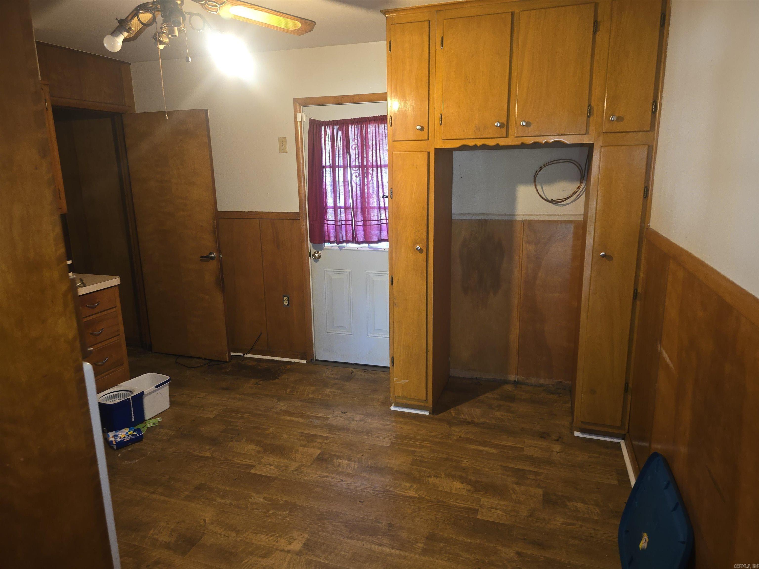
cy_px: 284
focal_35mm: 23
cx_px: 380
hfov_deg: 73.9
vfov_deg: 58.9
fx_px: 504
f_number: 1.7
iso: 125
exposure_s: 1/13.4
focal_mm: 6.3
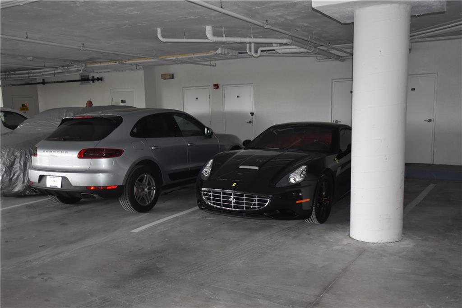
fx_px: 462
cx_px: 231
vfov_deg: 36.8
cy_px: 154
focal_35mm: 36
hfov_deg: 53.1
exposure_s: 1/125
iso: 800
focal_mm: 24
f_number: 4.5
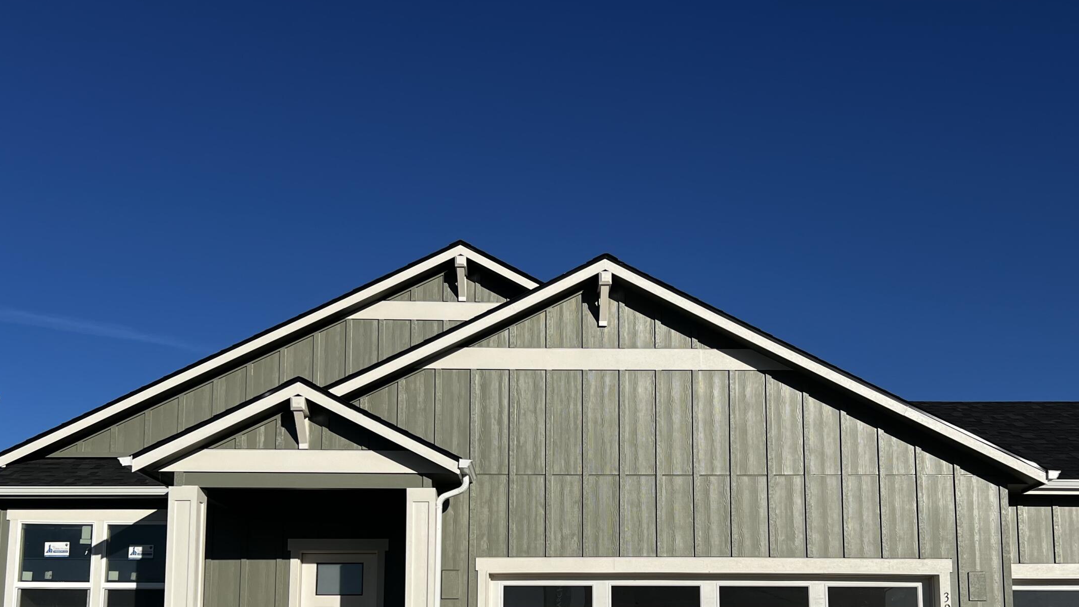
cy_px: 532
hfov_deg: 50.4
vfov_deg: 28.7
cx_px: 573
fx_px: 1144
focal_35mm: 40
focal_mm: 5.7
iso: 50
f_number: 1.5
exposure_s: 1/9434
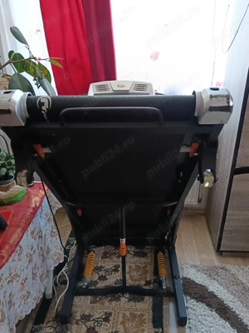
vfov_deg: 65.3
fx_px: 259
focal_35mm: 27
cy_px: 166
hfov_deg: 51.4
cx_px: 124
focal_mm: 3.98
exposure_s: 1/33.3
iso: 800
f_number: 1.8
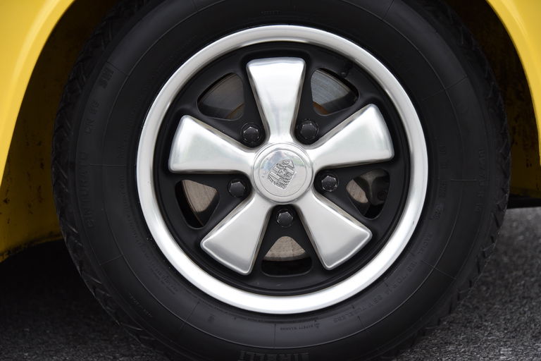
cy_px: 180
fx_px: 1683
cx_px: 270
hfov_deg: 18.3
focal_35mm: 112
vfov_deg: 12.2
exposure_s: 1/4000
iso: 2000
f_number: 6.3
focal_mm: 112
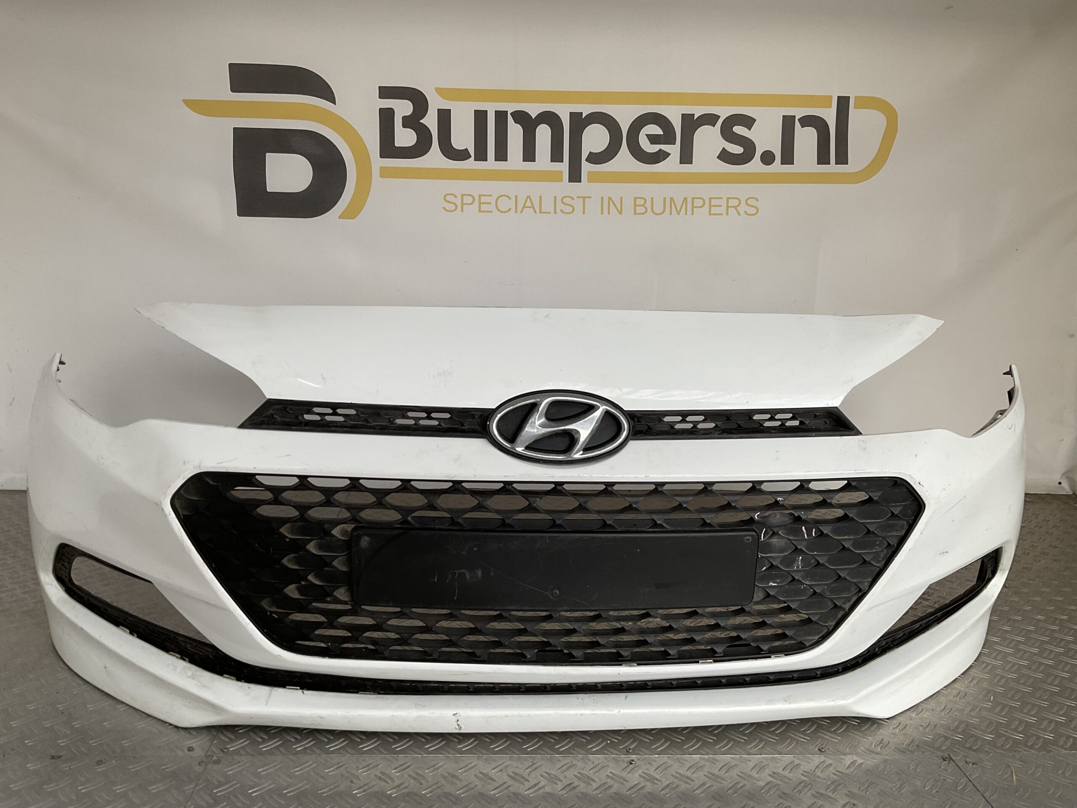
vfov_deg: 48.2
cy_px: 404
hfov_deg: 61.7
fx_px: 902
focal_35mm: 29
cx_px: 538
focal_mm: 3
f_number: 1.8
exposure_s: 1/120
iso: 40
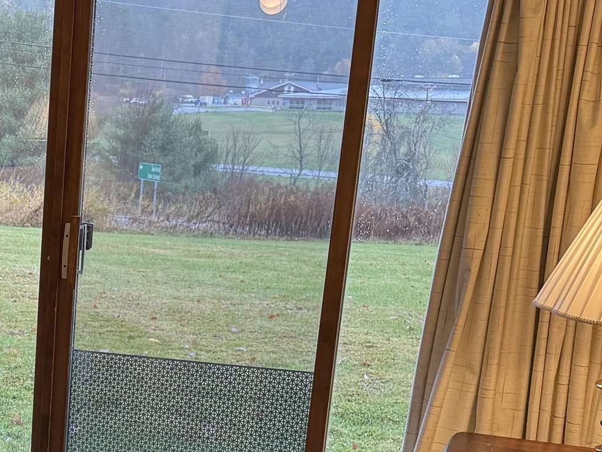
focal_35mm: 74
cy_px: 478
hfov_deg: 24.4
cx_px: -74
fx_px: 1287
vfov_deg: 19.2
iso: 160
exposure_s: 1/120
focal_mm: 6.76
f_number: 1.78
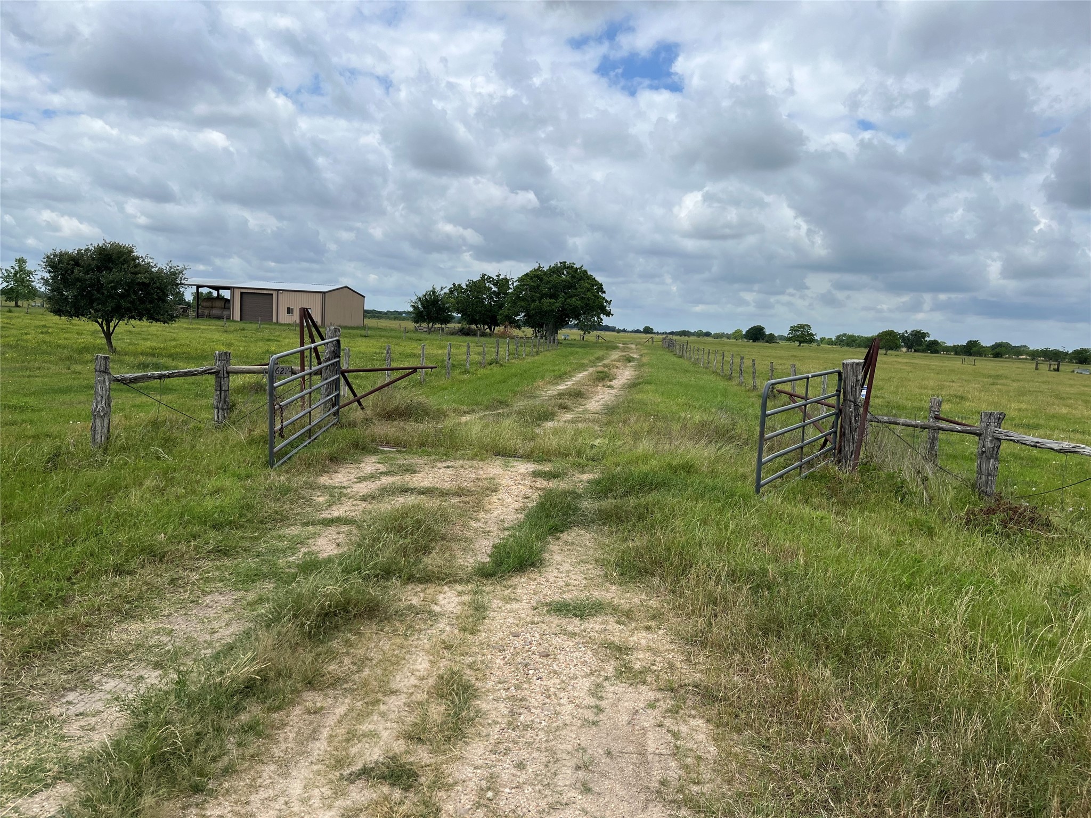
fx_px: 819
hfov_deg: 67.3
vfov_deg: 53.1
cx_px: 546
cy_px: 409
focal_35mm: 26
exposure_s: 1/5319
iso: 50
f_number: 1.6
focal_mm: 5.1
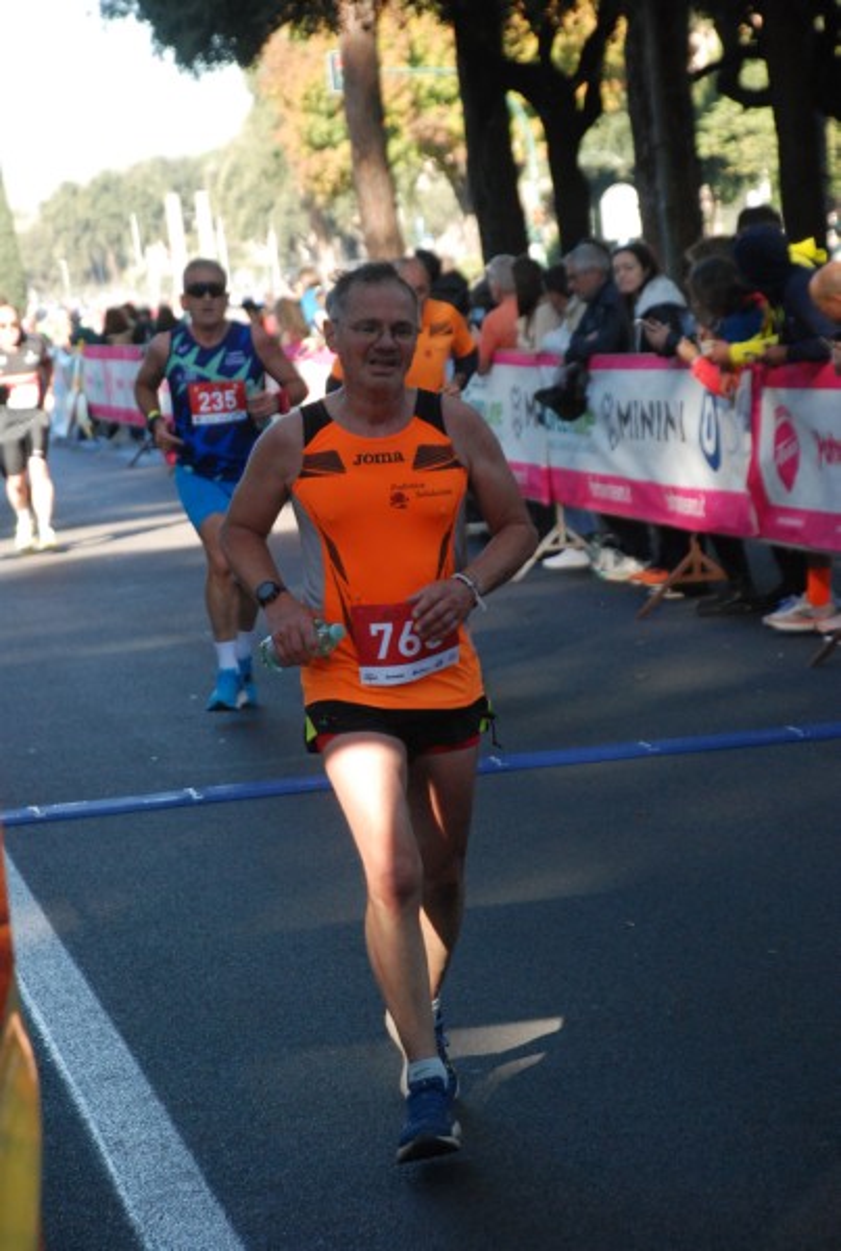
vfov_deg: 16.0
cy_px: 626
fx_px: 4444
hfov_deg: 10.8
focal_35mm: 128
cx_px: 420
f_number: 5.6
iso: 1000
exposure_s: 1/400
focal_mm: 85
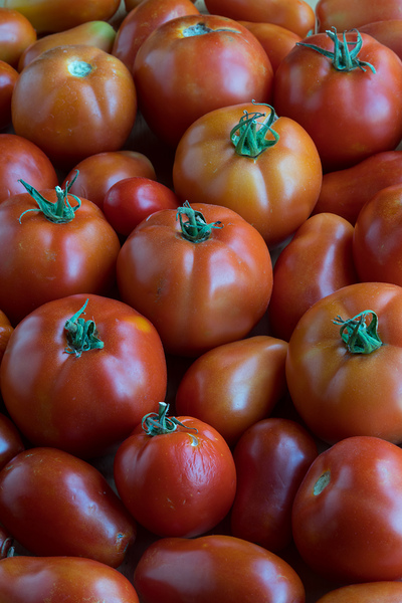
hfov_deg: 13.0
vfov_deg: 19.5
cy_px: 302
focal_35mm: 105
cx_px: 201
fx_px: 1759
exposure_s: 3.2
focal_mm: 105
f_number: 20
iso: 200
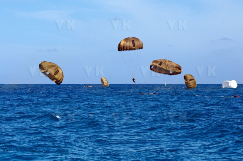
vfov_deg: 9.6
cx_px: 122
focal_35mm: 142
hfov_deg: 14.4
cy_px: 80
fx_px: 960
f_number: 11
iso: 200
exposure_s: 1/800
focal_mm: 95
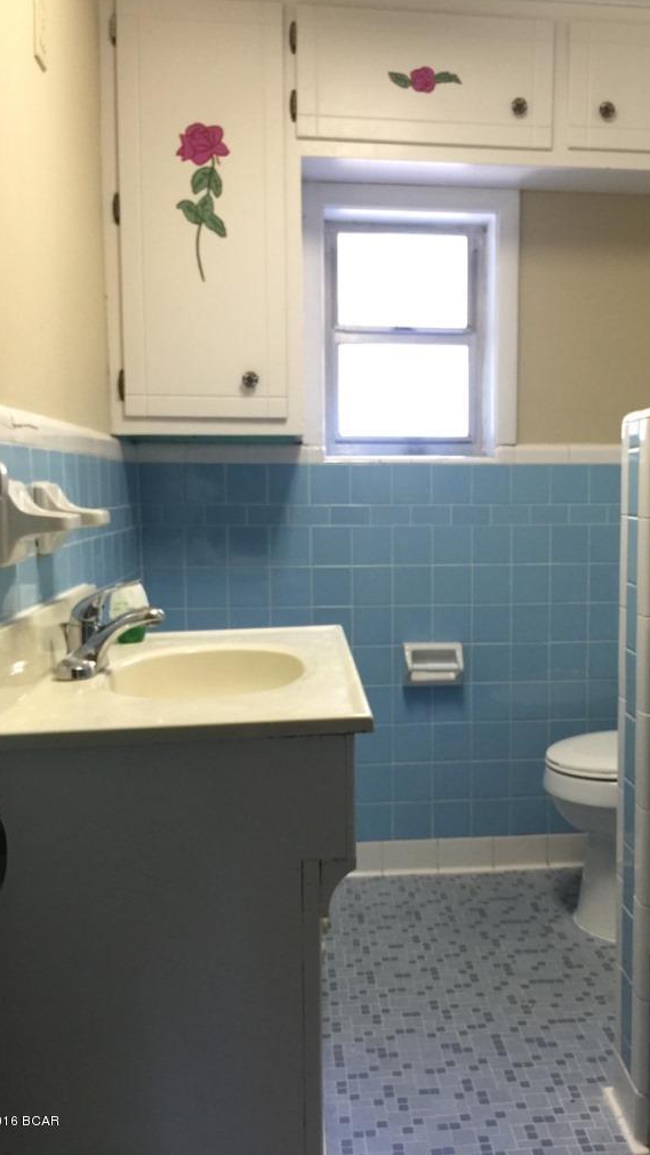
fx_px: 980
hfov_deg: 36.5
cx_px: 408
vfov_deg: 61.0
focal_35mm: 32
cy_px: 576
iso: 100
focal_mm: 4.15
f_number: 2.2
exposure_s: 1/10
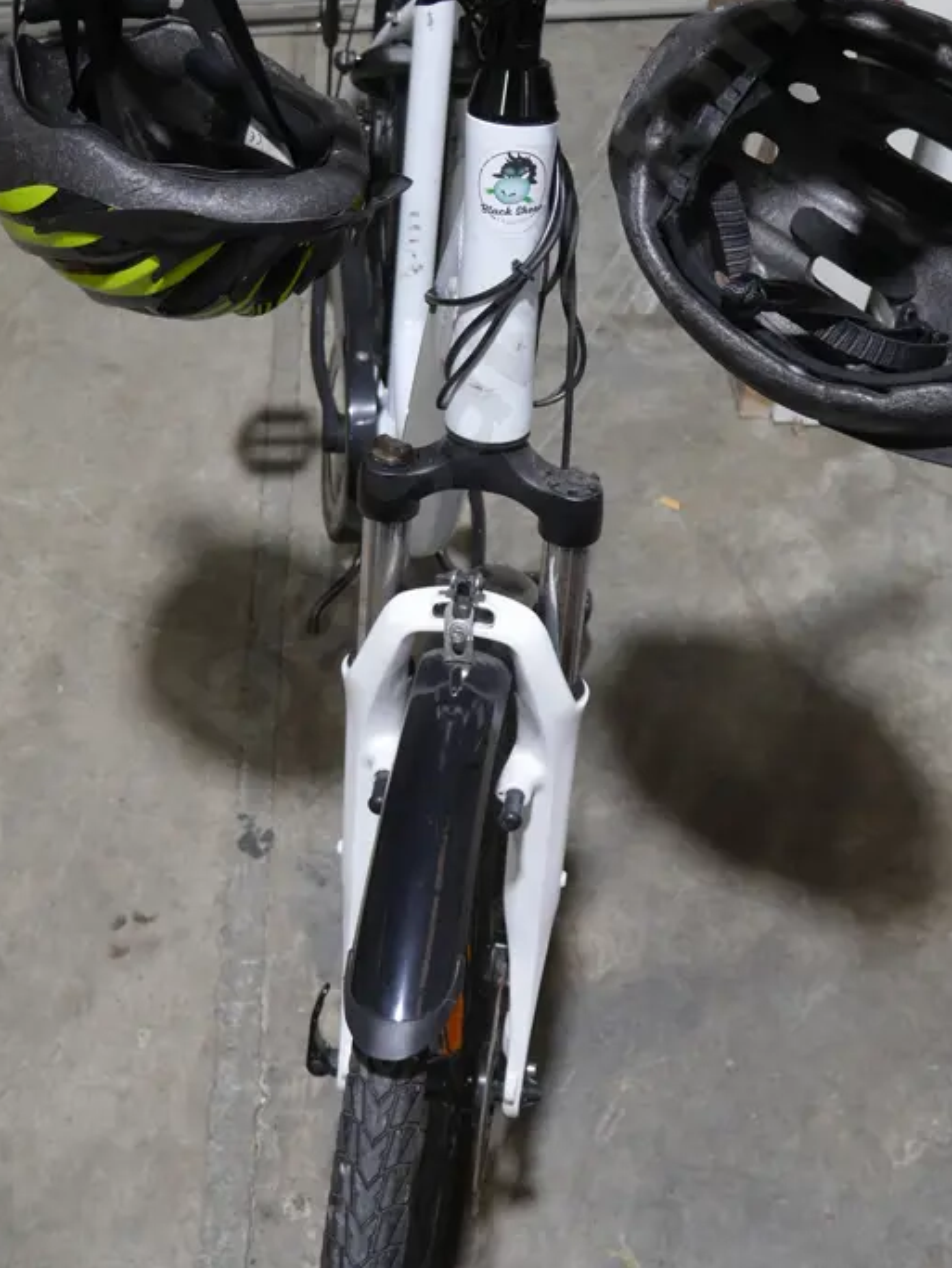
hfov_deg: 34.4
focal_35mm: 42
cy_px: 321
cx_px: 524
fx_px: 1539
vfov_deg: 43.4
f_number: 3.5
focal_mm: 14
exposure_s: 1/60
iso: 250
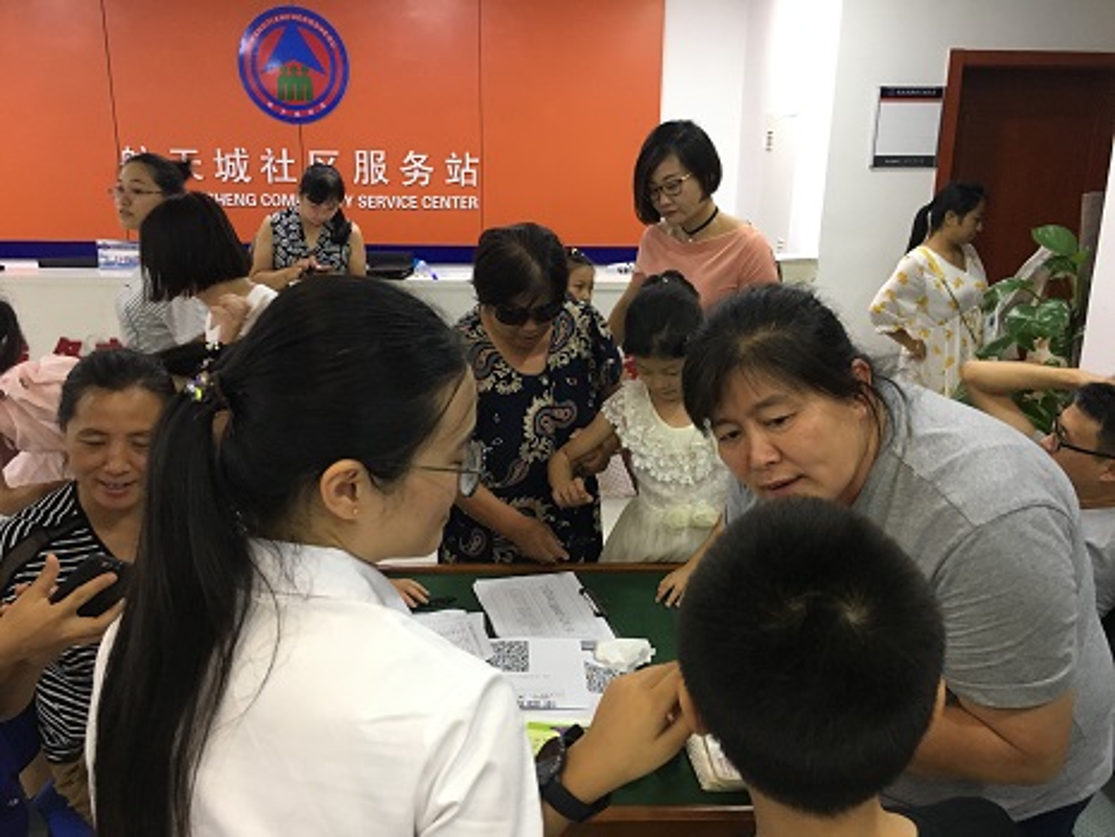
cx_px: 558
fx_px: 935
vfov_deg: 48.3
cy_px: 418
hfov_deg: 61.6
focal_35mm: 29
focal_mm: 4.15
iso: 200
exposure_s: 1/33
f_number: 2.2
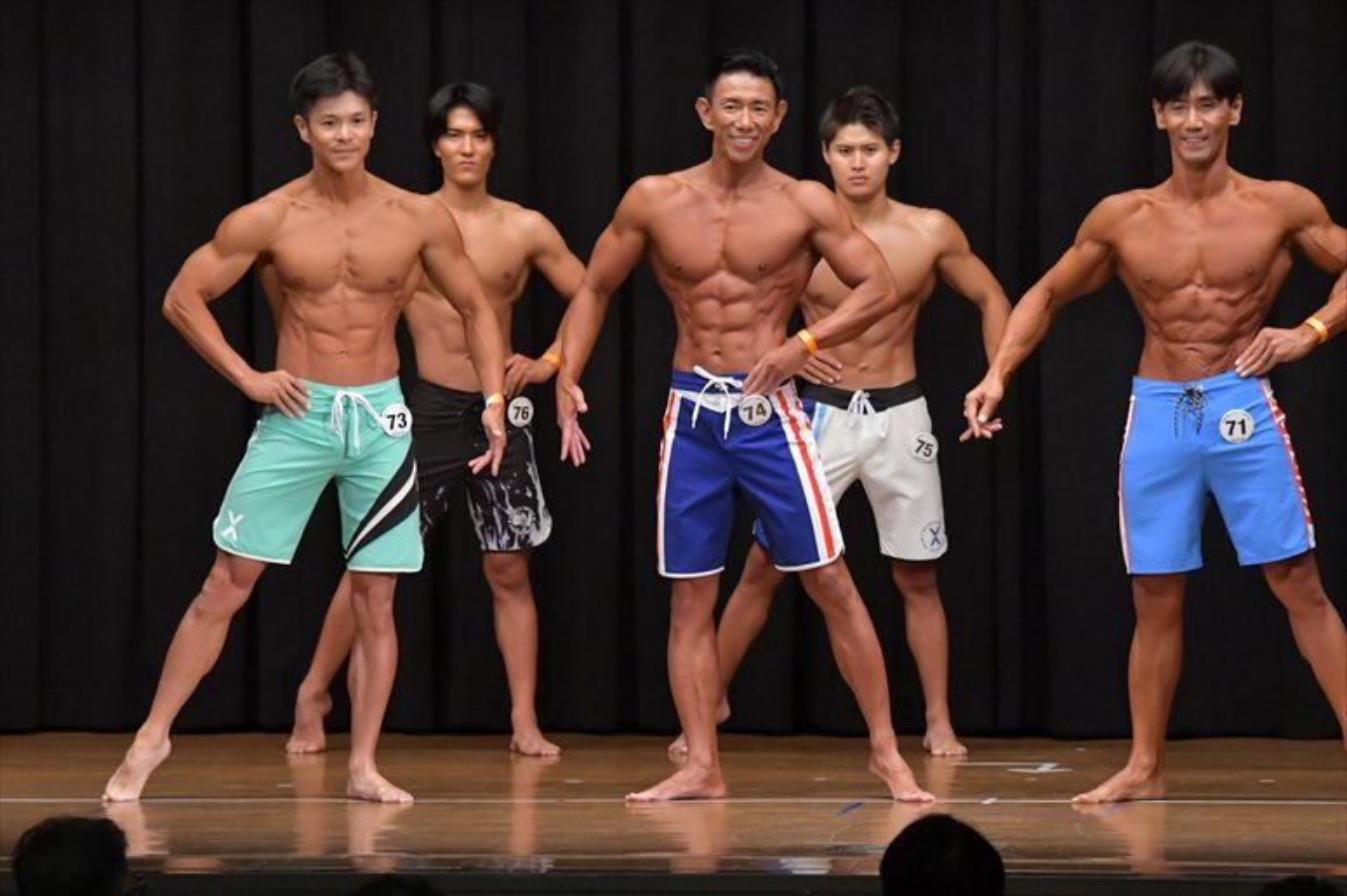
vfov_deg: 6.1
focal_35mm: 225
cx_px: 674
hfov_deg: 9.2
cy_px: 448
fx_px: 8415
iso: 6400
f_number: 5.6
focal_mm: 150
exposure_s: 1/400
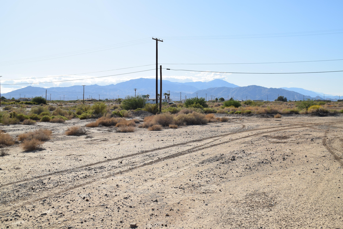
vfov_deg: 35.5
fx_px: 357
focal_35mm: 38
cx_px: 172
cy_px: 114
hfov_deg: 51.3
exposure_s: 1/500
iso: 200
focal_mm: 25
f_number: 11
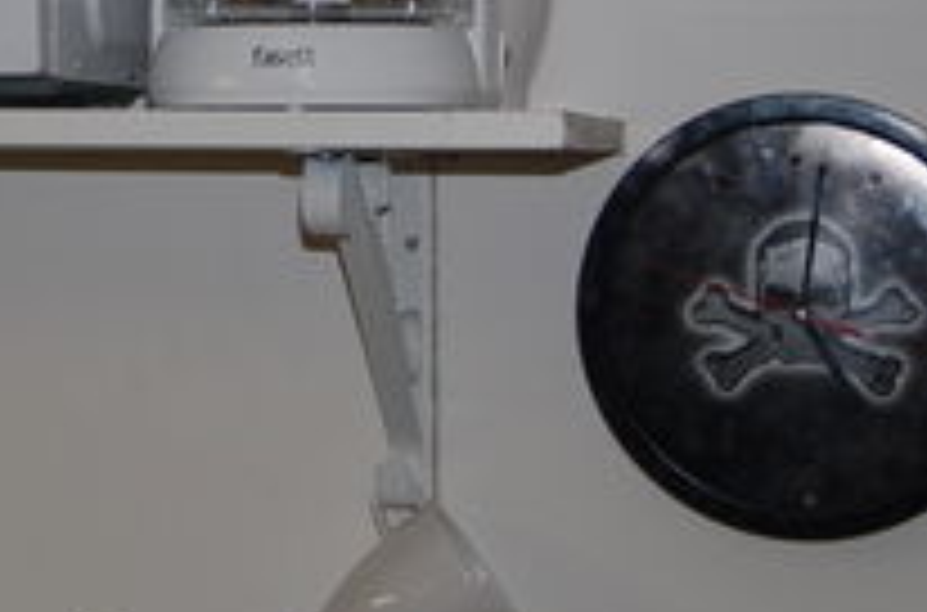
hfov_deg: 17.7
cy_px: -58
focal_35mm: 112
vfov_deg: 12.0
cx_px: -81
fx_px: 2875
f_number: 4
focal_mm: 24
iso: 400
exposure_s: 1/60
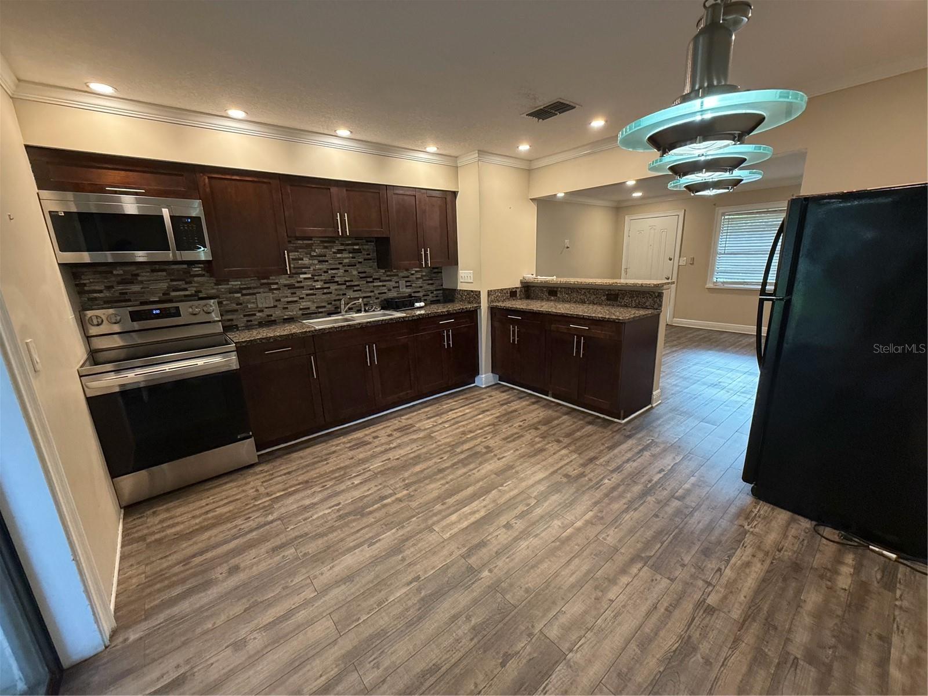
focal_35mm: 14
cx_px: 464
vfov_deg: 85.7
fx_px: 375
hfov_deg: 102.1
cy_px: 348
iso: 500
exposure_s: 1/60
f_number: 2.2
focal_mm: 2.22
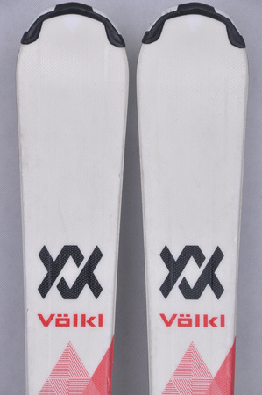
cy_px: 198
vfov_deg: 13.1
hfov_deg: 8.7
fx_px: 1723
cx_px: 131
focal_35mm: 158
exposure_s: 1/125
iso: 3200
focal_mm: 105
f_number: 9.5
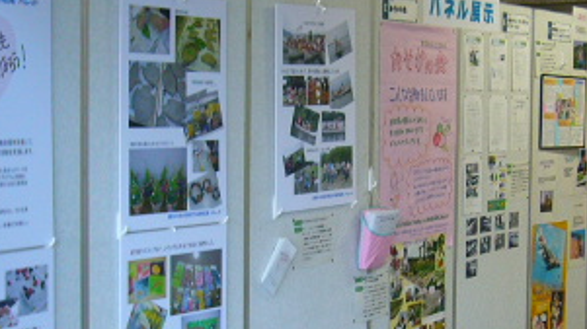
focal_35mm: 81
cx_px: 314
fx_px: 1260
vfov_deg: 14.9
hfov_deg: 26.2
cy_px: 164
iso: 100
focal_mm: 5.8
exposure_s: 1/20
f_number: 2.8
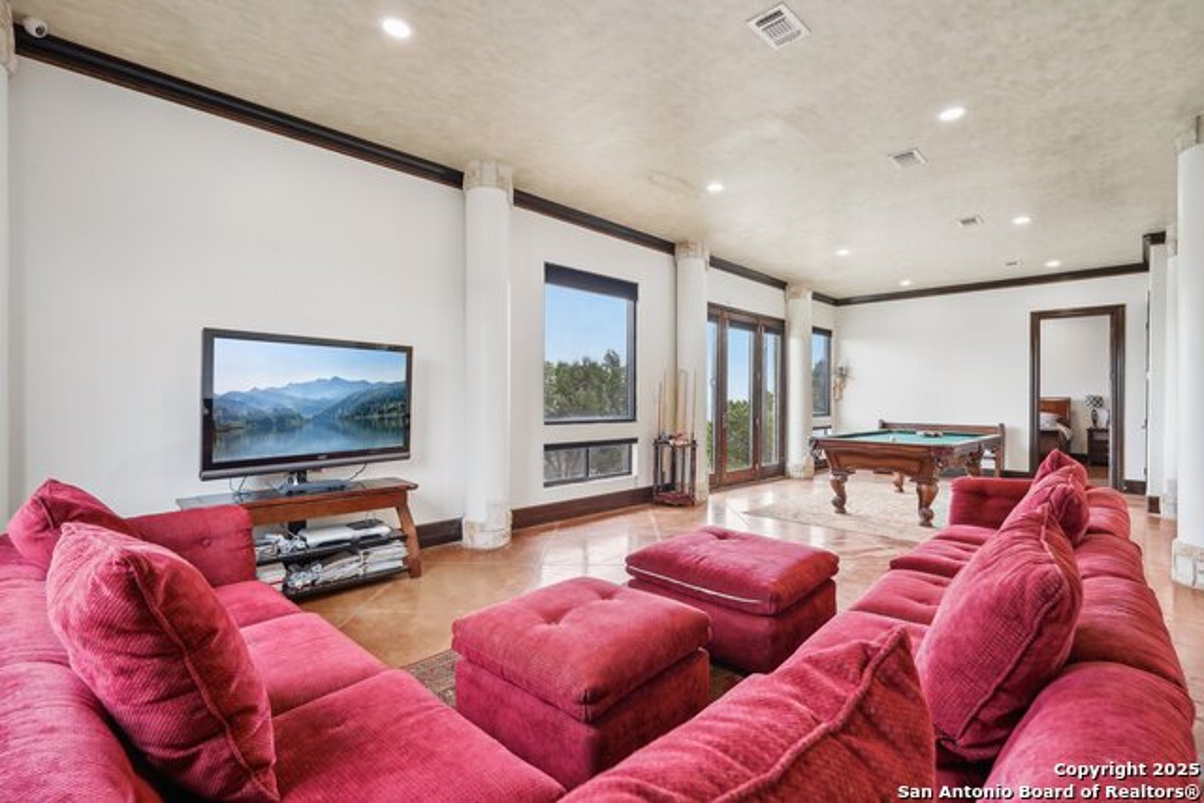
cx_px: 602
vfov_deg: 72.1
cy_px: 402
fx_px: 552
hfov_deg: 95.0
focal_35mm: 16
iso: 200
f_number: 8
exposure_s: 1/30
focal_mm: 16.5
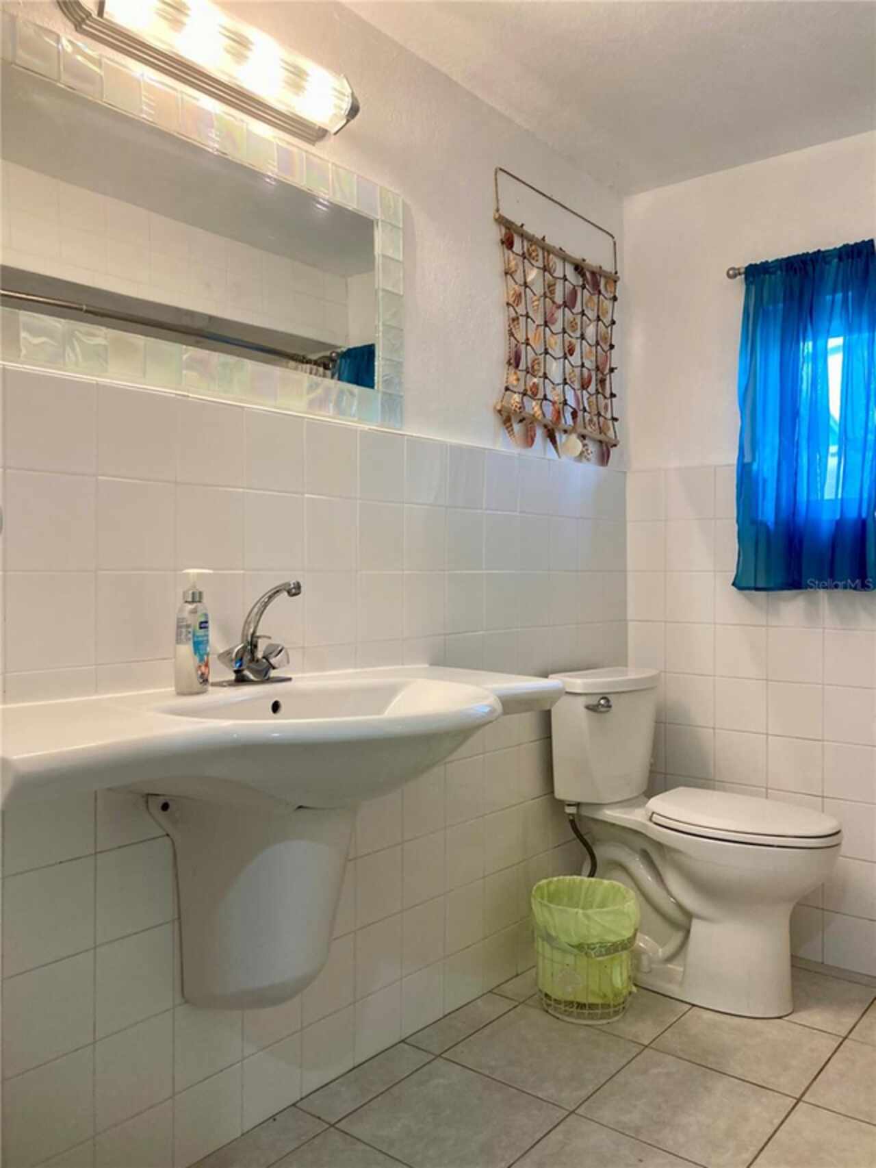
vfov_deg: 63.4
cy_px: 584
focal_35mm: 28
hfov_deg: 49.8
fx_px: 945
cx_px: 438
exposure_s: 1/60
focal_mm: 3.99
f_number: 1.8
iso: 80
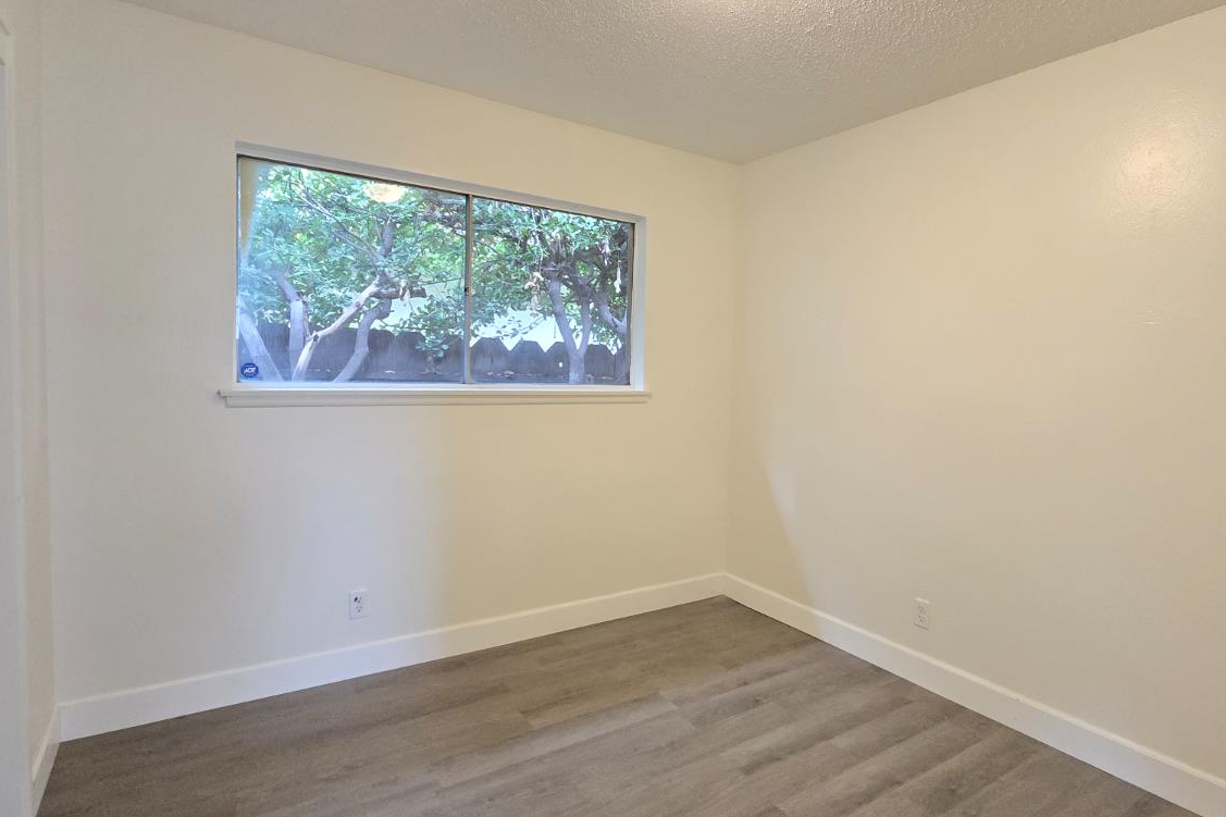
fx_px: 613
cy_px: 392
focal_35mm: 18
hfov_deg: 89.9
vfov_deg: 67.3
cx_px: 656
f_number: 2.2
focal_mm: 2.2
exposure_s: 1/60
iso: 800
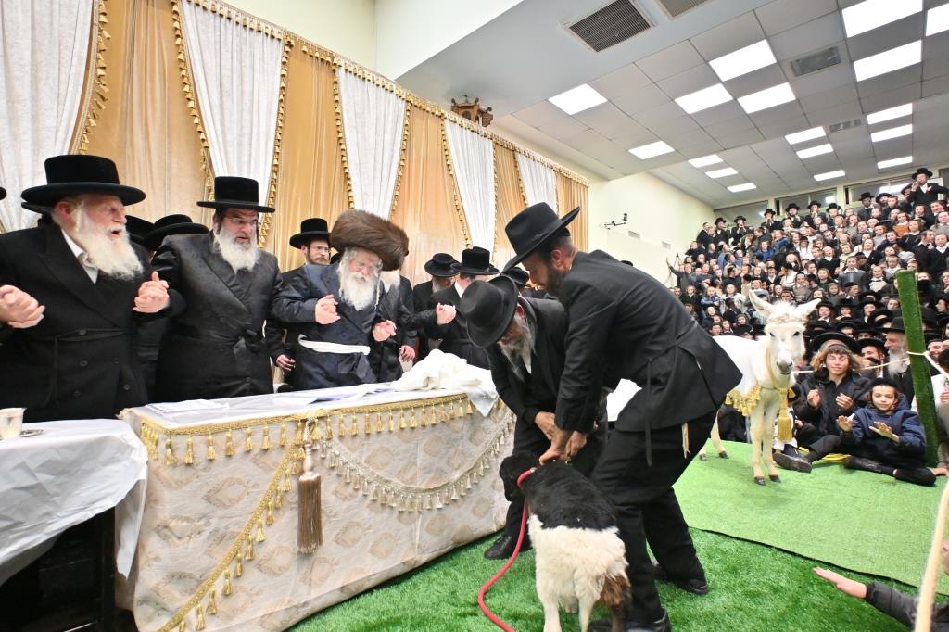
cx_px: 474
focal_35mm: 18
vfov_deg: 67.3
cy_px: 316
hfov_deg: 90.0
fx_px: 474
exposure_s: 1/200
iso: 1000
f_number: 3.5
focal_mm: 12
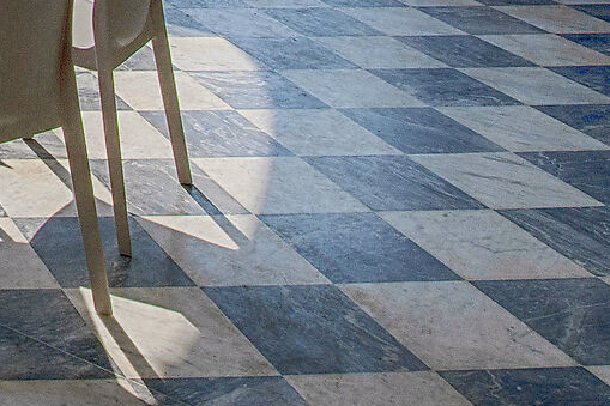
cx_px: -413
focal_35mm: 66
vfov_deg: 15.4
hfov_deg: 22.2
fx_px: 1118
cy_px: -459
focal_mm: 14
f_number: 22
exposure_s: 1/125
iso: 72
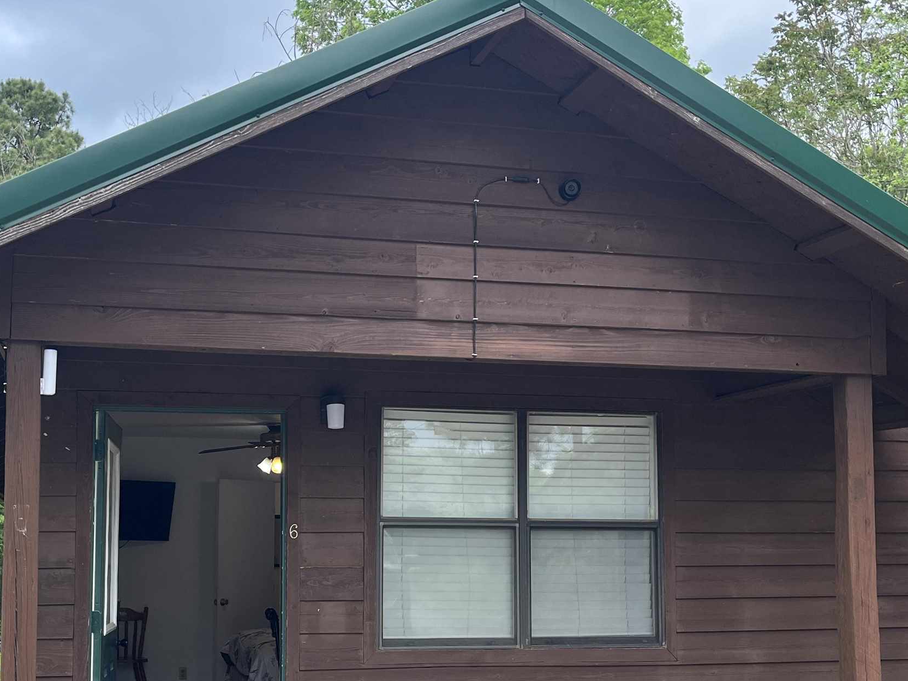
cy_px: 436
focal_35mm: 48
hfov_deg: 39.5
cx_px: 372
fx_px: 1259
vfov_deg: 30.1
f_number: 1.6
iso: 50
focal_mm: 5.1
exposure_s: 1/478
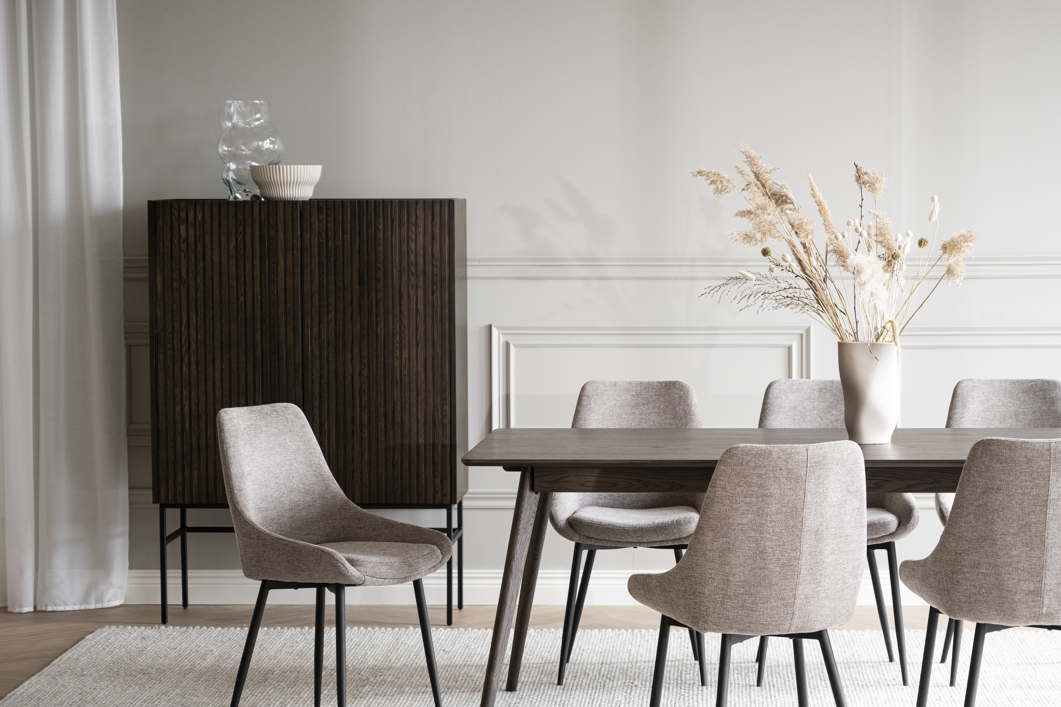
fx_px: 2711
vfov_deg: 14.9
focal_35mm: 92
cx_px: 623
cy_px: 410
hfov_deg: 22.1
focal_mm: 70
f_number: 4
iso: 640
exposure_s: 1/30
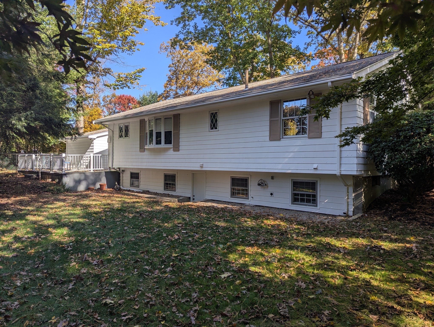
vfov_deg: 56.9
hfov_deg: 71.5
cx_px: 217
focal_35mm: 24
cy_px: 164
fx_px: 301
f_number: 1.85
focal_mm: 6.81
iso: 39
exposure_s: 1/1002
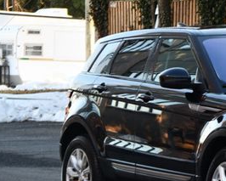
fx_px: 2148
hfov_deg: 6.0
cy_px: 85
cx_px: 263
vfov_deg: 4.8
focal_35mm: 321
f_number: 4.8
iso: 450
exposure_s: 1/250
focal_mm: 95
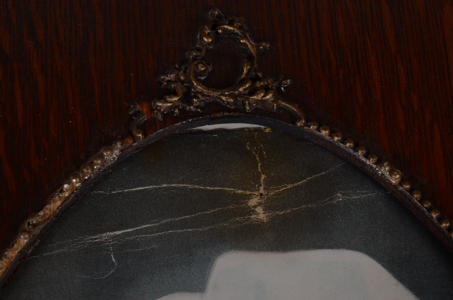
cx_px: 226
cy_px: 150
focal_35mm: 158
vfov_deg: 8.7
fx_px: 1978
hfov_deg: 13.1
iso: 160
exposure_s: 1/160
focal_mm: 105
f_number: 16
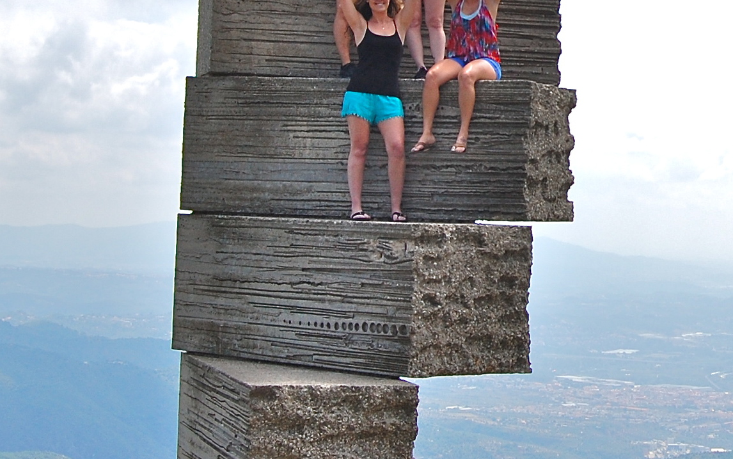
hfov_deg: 20.1
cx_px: 758
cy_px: -10
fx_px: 1998
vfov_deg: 12.9
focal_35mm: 100
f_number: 11
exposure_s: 1/400
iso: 200
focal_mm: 30
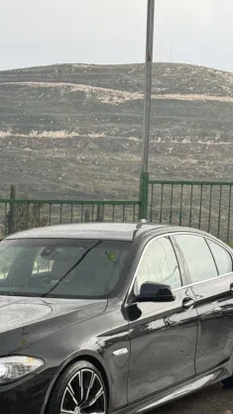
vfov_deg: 23.3
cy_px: 338
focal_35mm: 90
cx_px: 38
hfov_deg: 13.4
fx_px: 989
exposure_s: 1/786
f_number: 1.78
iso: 64
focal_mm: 6.76
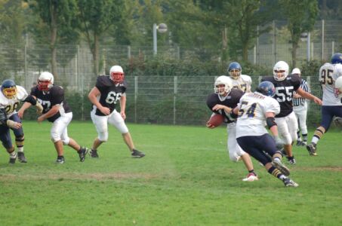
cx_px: 171
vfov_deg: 6.8
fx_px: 1920
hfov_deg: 10.2
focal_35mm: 202
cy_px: 113
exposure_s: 1/640
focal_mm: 135
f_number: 4.5
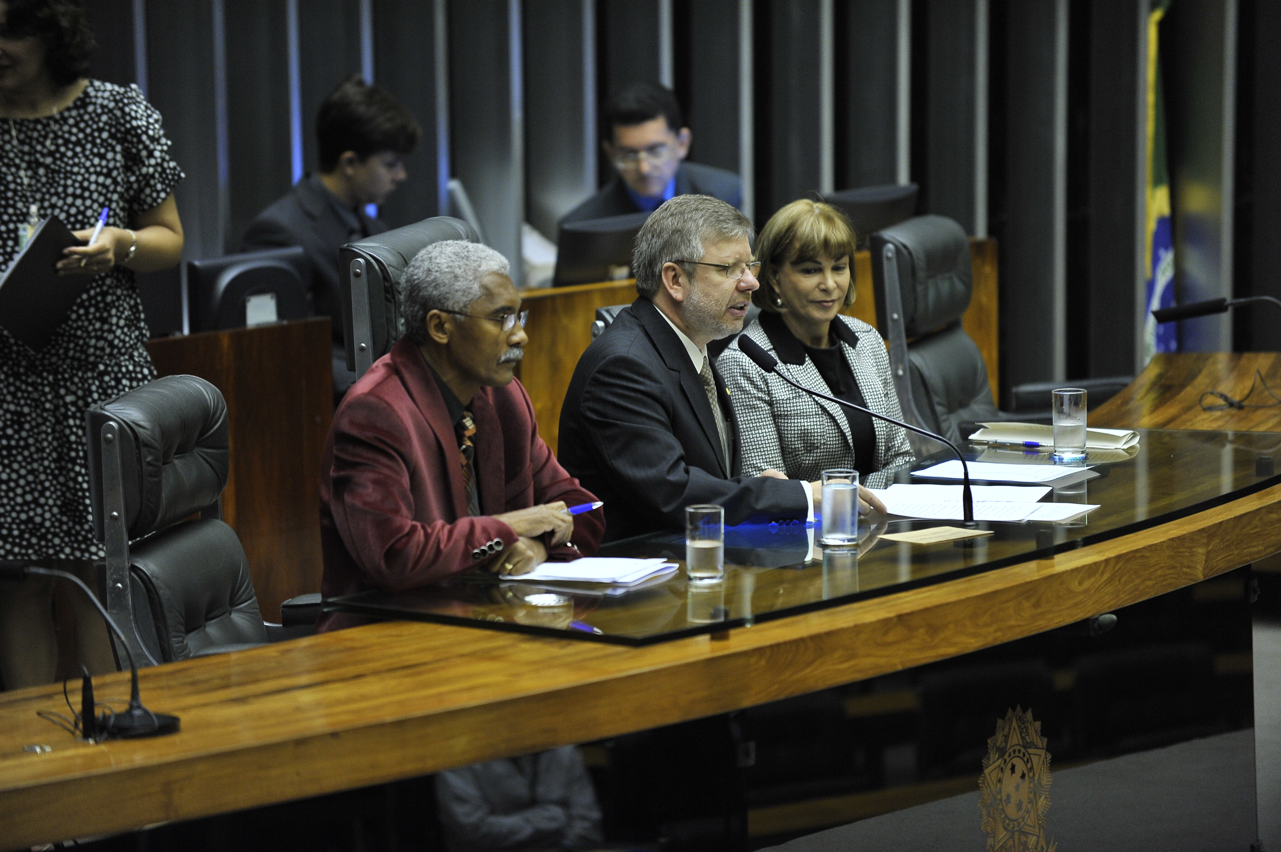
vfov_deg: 6.9
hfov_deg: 10.3
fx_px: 7112
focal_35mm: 200
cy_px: 426
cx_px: 640
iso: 1250
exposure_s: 1/60
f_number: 2.8
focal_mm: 200
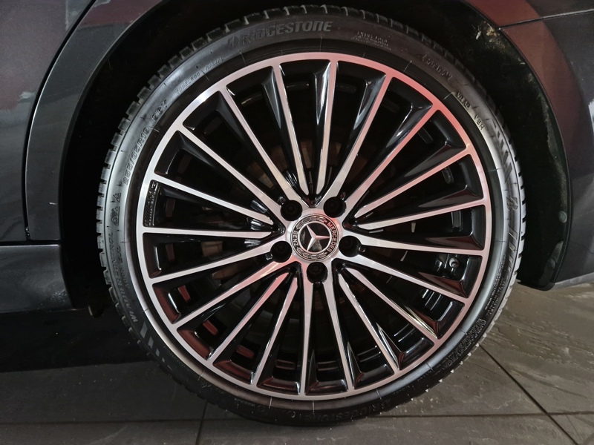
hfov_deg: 73.9
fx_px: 395
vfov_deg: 58.9
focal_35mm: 23
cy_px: 222
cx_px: 297
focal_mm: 5.4
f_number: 1.8
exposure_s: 1/25
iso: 800
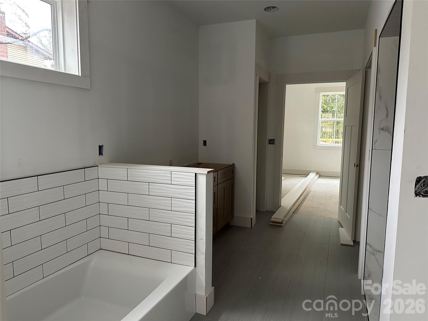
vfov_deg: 56.8
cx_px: 214
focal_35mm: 24
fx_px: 297
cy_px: 160
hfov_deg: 71.6
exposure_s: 1/60
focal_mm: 6.86
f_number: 1.78
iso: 640
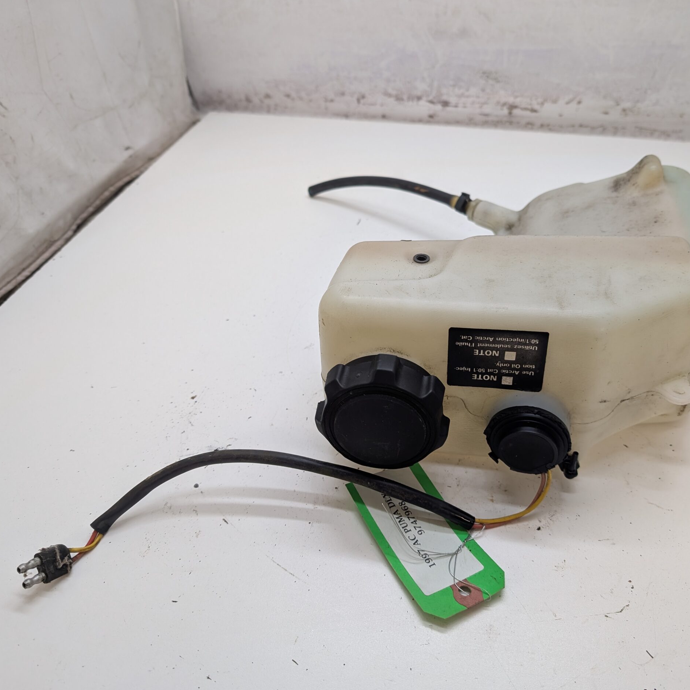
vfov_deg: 55.6
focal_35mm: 29
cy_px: 351
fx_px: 654
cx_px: 399
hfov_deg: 55.4
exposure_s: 1/72.4
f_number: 1.68
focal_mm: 6.9
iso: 94
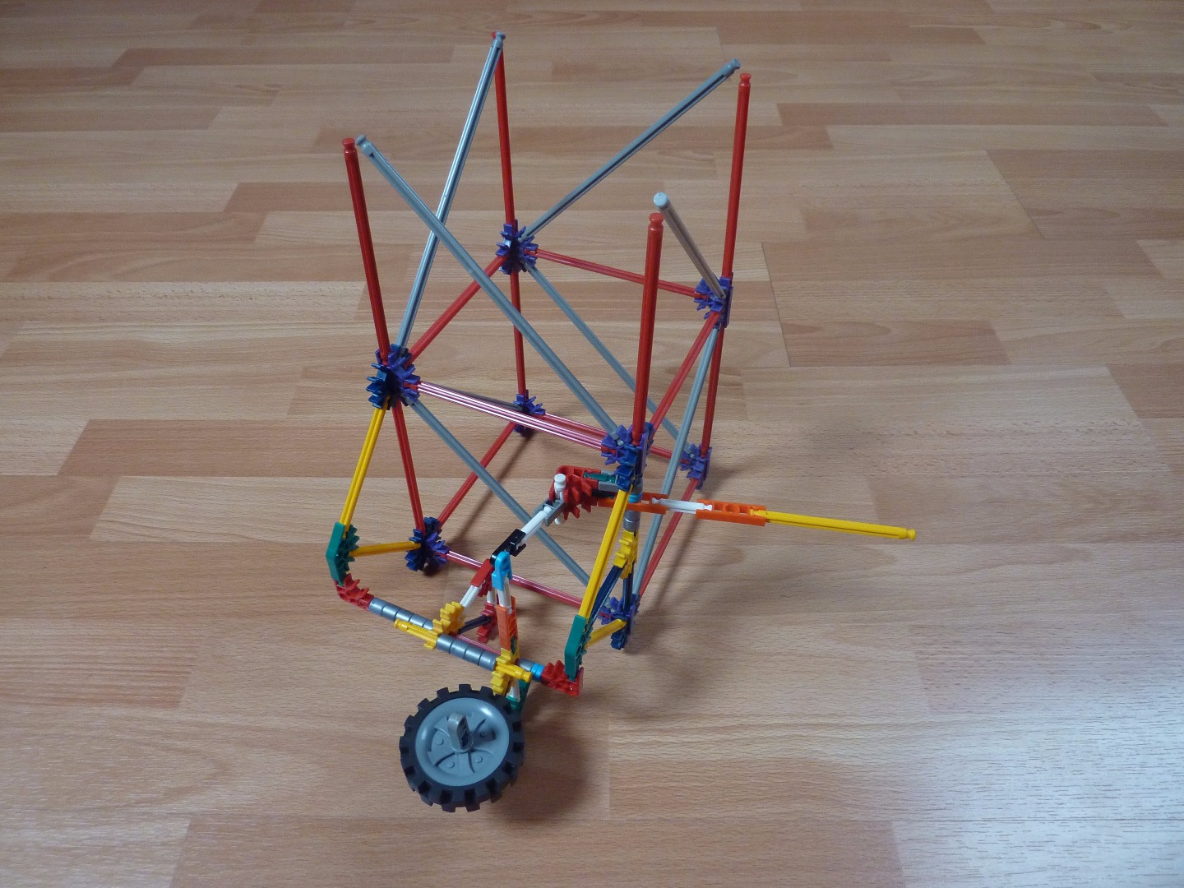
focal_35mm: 25
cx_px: 592
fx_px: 855
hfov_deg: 69.4
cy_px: 444
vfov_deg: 54.9
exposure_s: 1/30
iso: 250
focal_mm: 4.1
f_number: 3.3
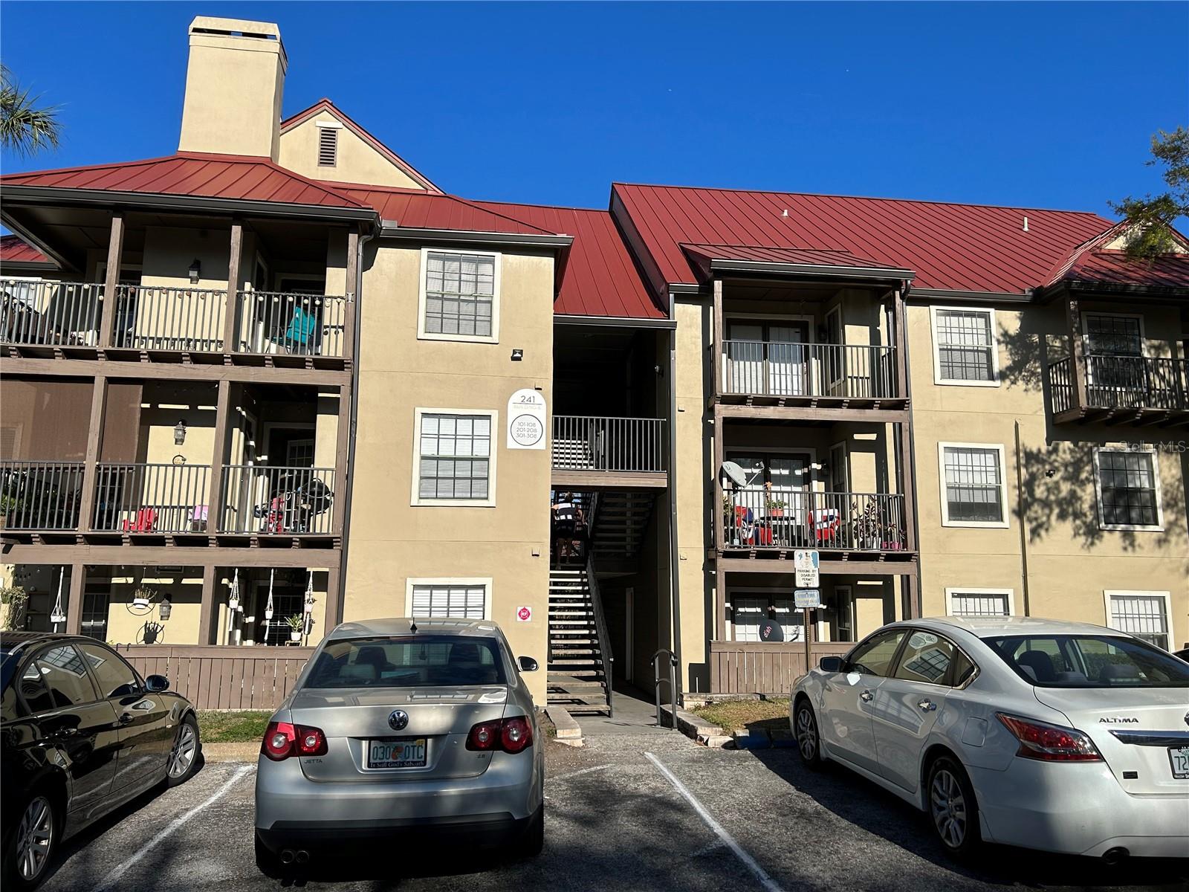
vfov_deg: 53.1
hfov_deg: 67.3
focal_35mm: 26
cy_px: 446
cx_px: 594
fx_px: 893
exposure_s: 1/6579
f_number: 1.5
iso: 50
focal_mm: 5.7
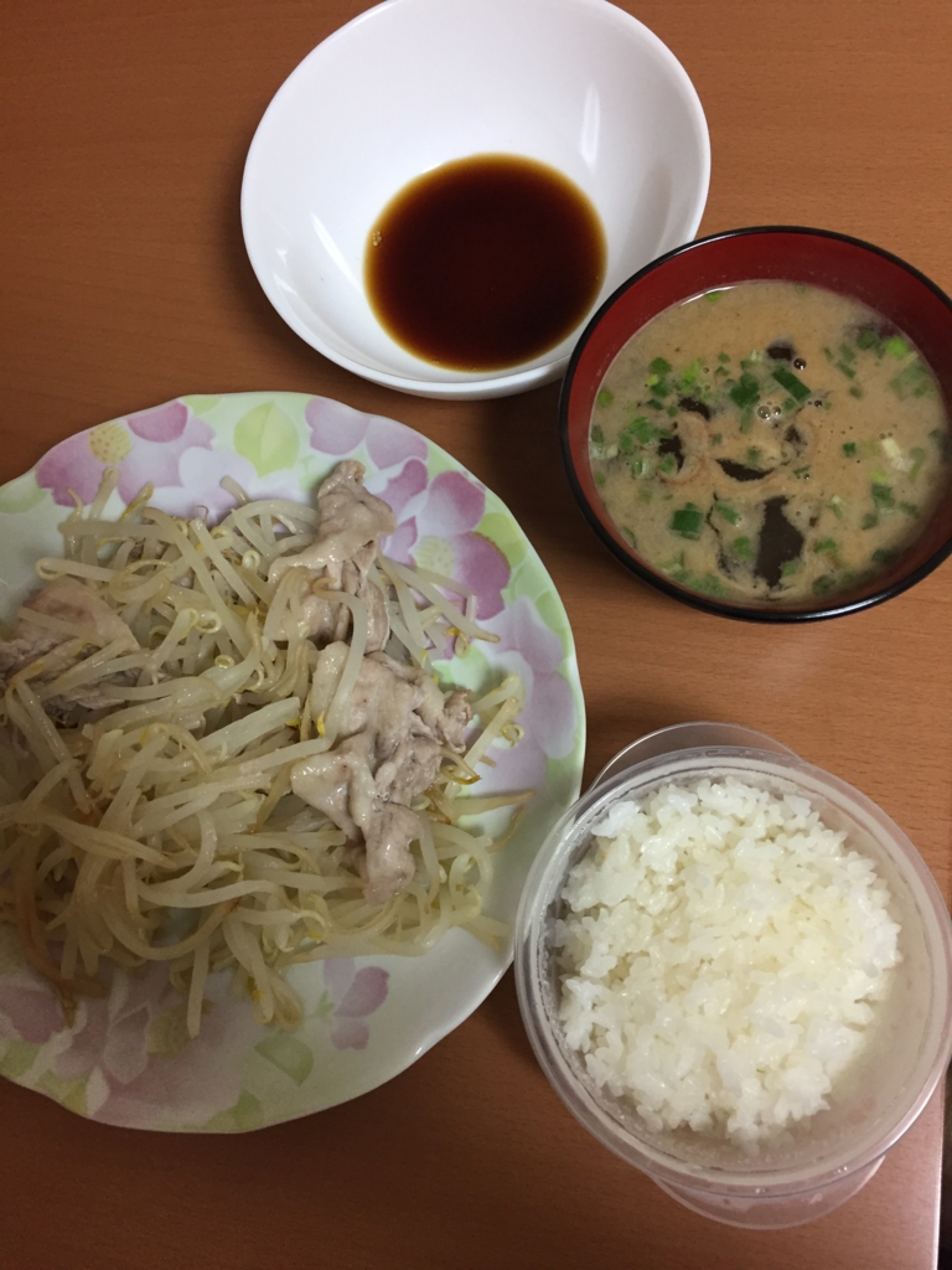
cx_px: 476
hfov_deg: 48.2
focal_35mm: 29
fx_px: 1063
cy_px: 635
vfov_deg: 61.7
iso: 125
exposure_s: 1/30
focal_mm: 4.15
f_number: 2.2
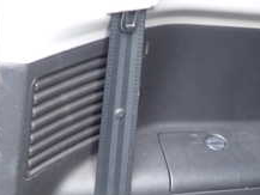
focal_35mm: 83
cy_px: 164
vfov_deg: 17.6
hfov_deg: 22.7
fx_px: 624
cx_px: 258
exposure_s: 1/30
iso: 200
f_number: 2.3
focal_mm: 5.4
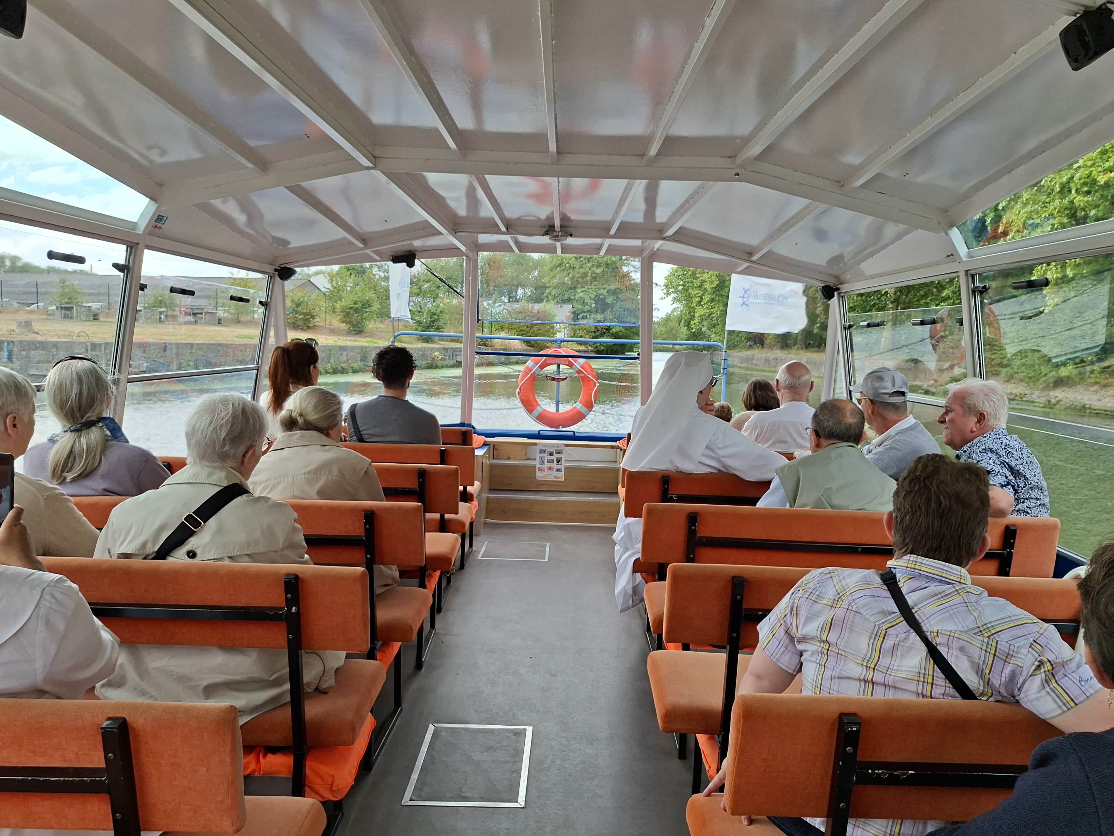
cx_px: 557
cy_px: 418
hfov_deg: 73.9
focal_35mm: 23
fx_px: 740
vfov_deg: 58.9
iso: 50
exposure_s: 1/310
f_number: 1.8
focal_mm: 5.54
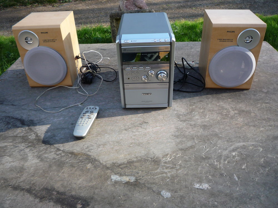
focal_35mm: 30
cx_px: 139
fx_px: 241
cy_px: 104
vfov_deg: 46.8
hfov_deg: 60.0
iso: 100
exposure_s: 1/125
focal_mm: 5.2
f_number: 4
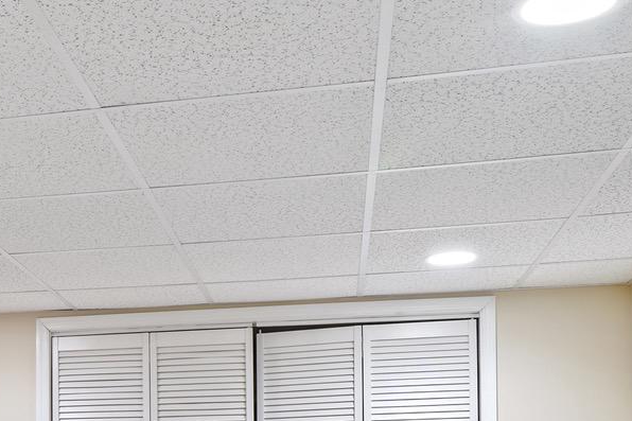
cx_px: 18
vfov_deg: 22.5
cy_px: 520
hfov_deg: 33.5
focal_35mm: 55
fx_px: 965
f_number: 8
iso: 200
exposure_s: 5
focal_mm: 16
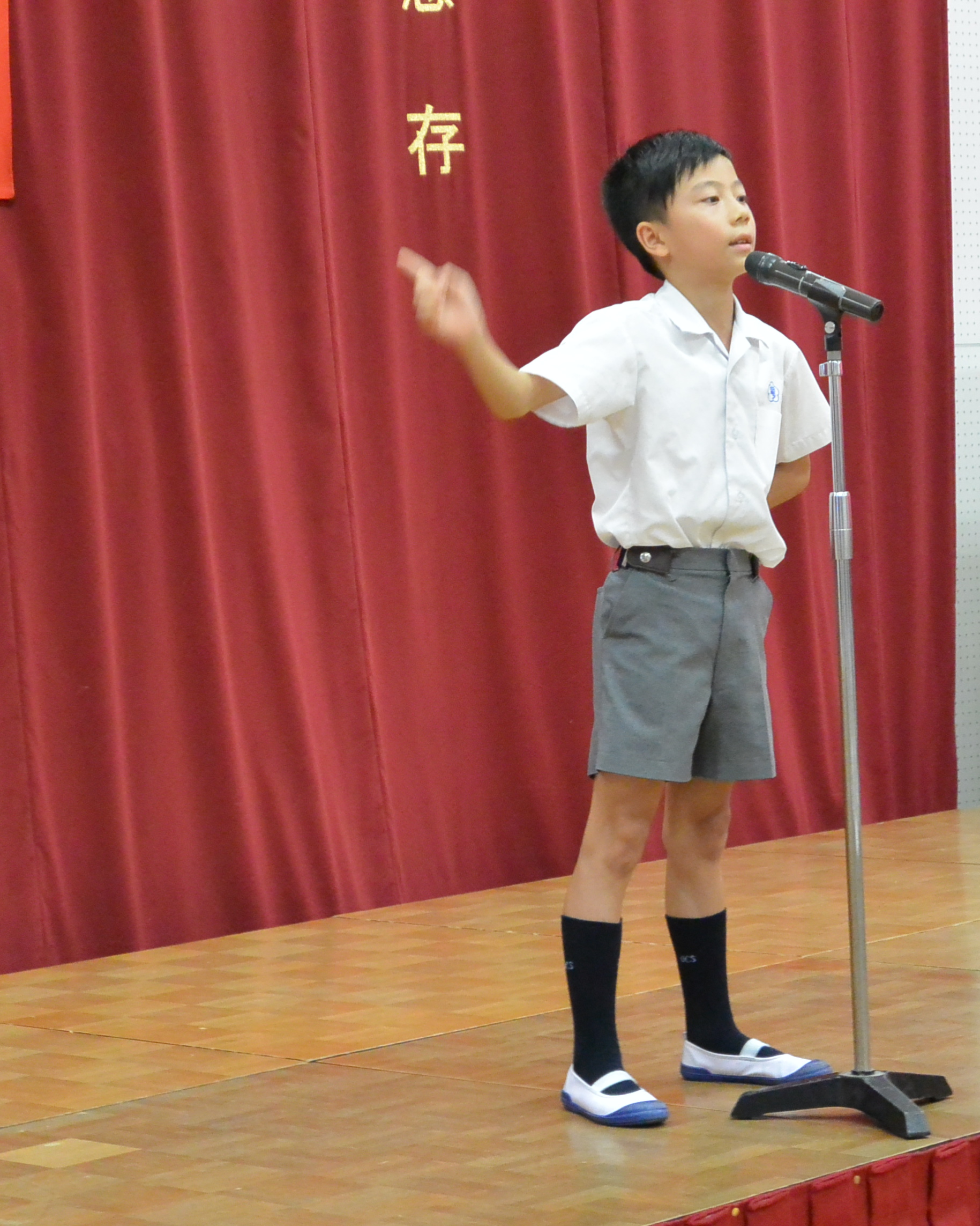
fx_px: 3807
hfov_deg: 14.7
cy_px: 614
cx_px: 472
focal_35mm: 105
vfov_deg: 18.3
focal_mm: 27.5
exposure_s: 1/60
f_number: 5.6
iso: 1800
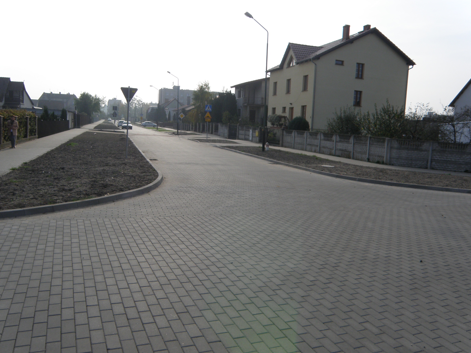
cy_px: 169
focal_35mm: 28
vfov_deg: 49.7
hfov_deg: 63.4
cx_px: 233
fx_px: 381
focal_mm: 4.6
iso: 64
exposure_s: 1/400
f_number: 5.6
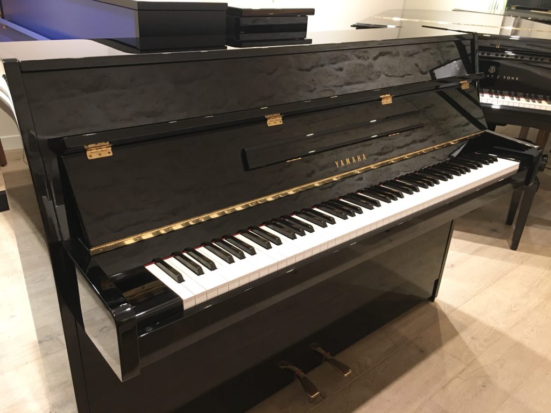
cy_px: 206
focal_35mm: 29
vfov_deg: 48.2
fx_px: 462
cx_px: 276
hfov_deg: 61.7
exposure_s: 1/17
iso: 80
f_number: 2.2
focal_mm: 4.15
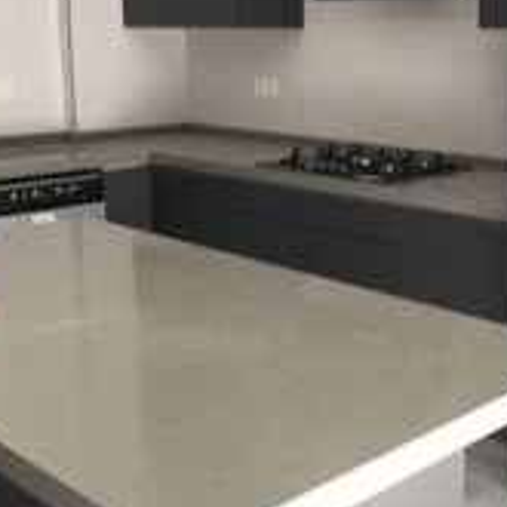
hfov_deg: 30.2
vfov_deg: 30.4
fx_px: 928
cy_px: 194
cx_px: 366
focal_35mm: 56
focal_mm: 4.15
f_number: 2.2
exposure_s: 1/50
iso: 25
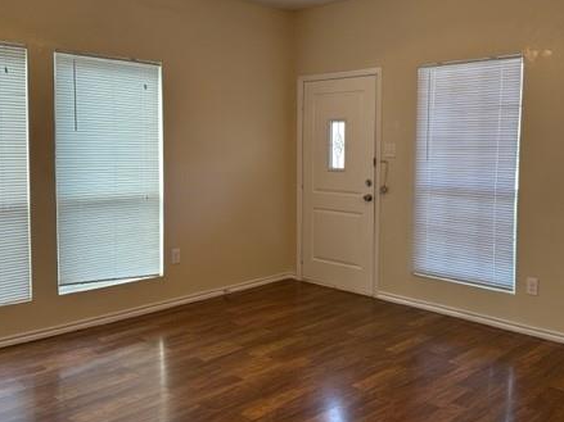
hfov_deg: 52.6
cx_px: 303
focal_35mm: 35
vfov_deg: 40.6
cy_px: 182
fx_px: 570
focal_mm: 6.86
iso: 125
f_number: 1.78
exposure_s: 1/60
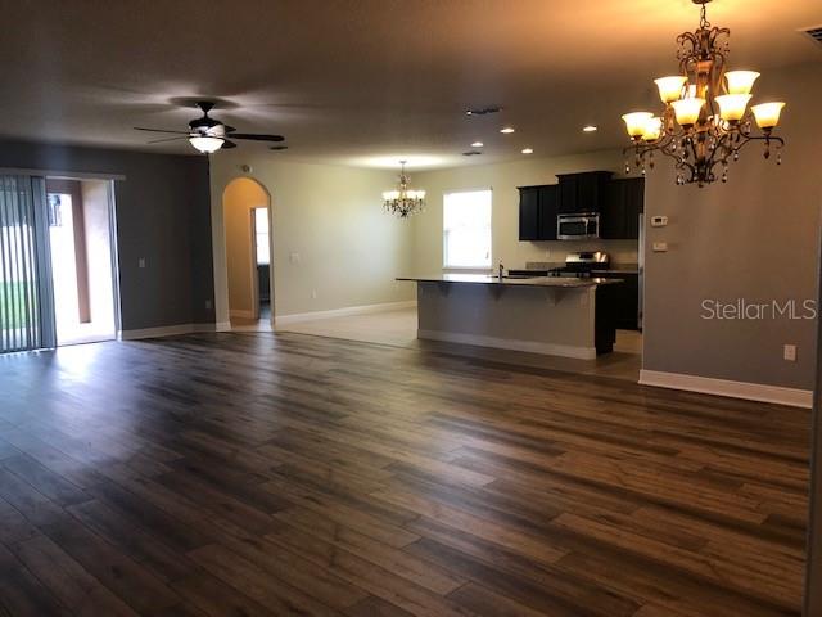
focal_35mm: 28
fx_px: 665
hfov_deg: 63.4
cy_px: 308
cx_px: 411
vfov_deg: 49.7
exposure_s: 1/40
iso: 25
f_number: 1.8
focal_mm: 3.99
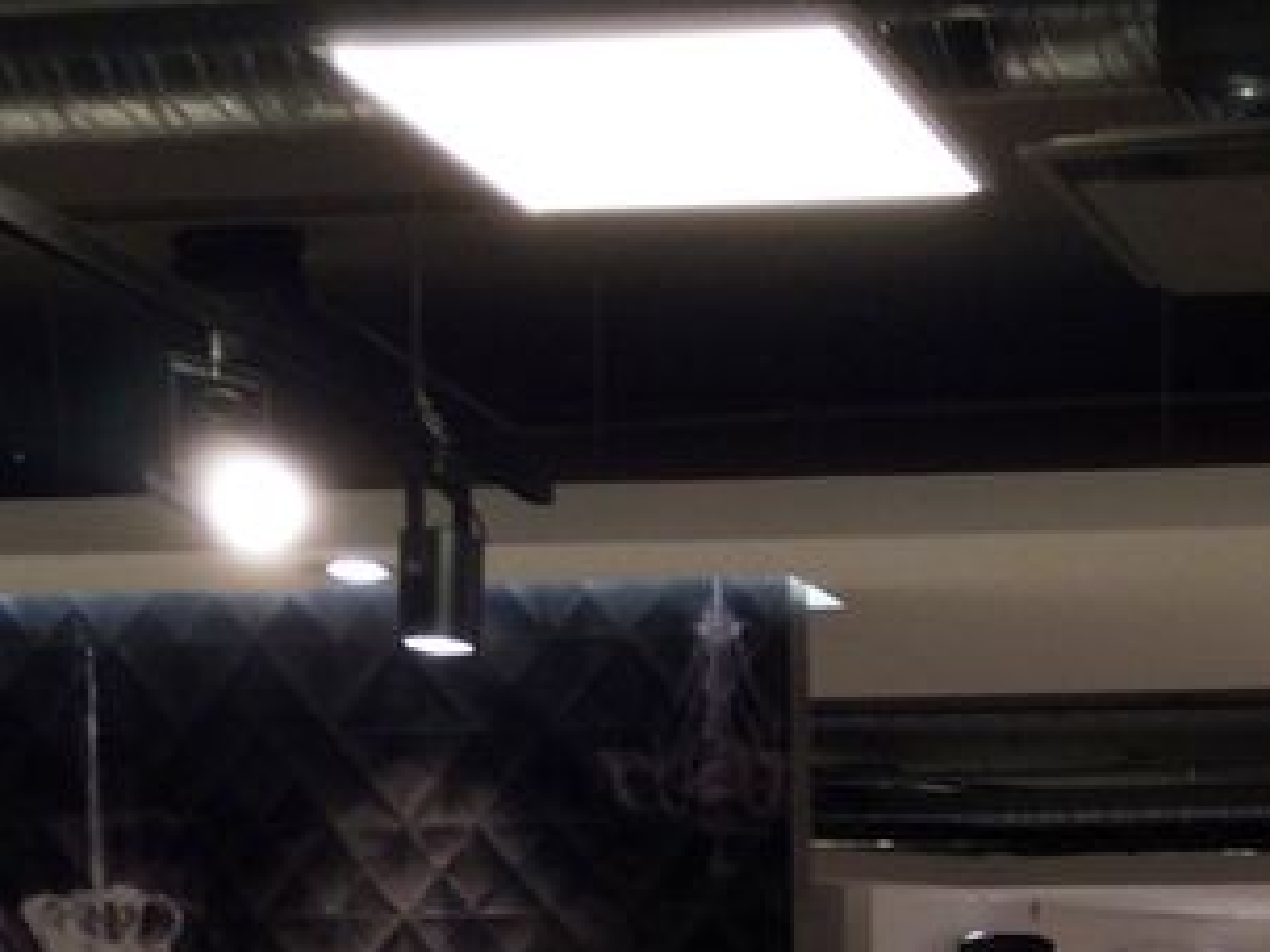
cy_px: 1457
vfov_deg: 13.7
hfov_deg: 18.8
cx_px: 1328
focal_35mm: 101
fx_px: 3706
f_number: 2.2
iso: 50
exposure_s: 1/40
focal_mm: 4.12
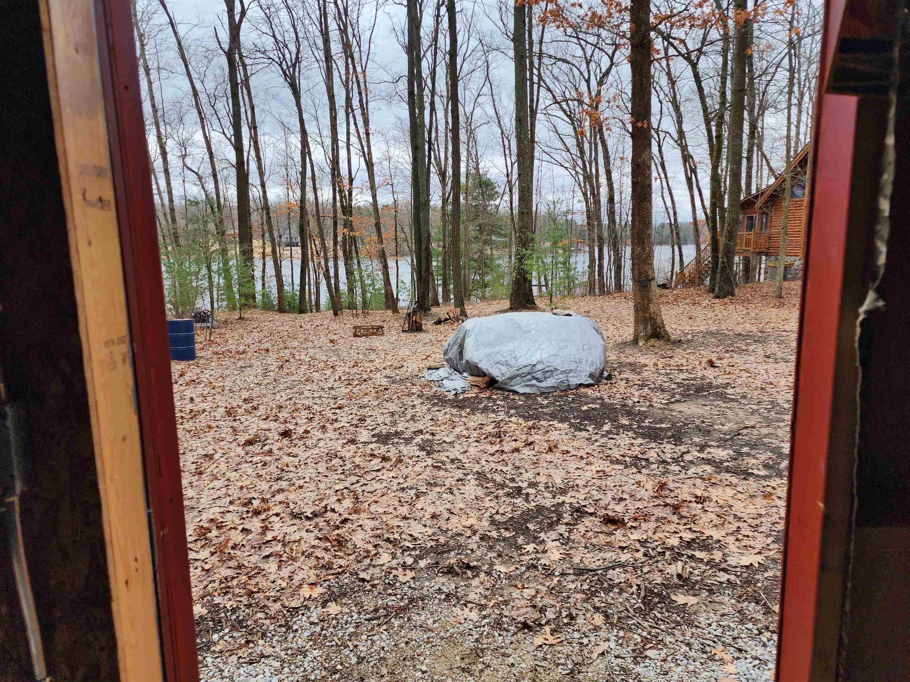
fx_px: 605
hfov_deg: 73.9
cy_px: 341
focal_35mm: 23
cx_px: 455
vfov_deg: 58.9
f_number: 1.8
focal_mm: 6.4
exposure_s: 1/409
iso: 12
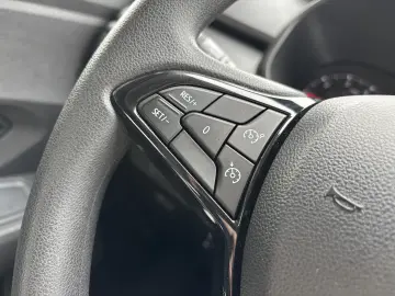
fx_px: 297
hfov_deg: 67.3
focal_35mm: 26
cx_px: 198
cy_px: 148
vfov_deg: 53.1
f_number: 1.6
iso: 125
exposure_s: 1/118
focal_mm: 5.96
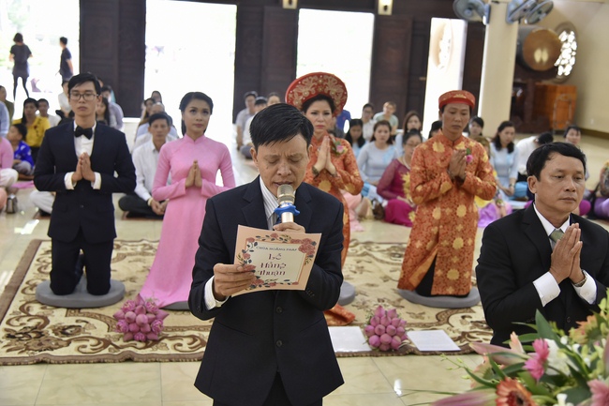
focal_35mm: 46
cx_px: 304
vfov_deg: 29.2
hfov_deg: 42.8
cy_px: 203
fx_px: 778
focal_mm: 46
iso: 800
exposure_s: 1/50
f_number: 4
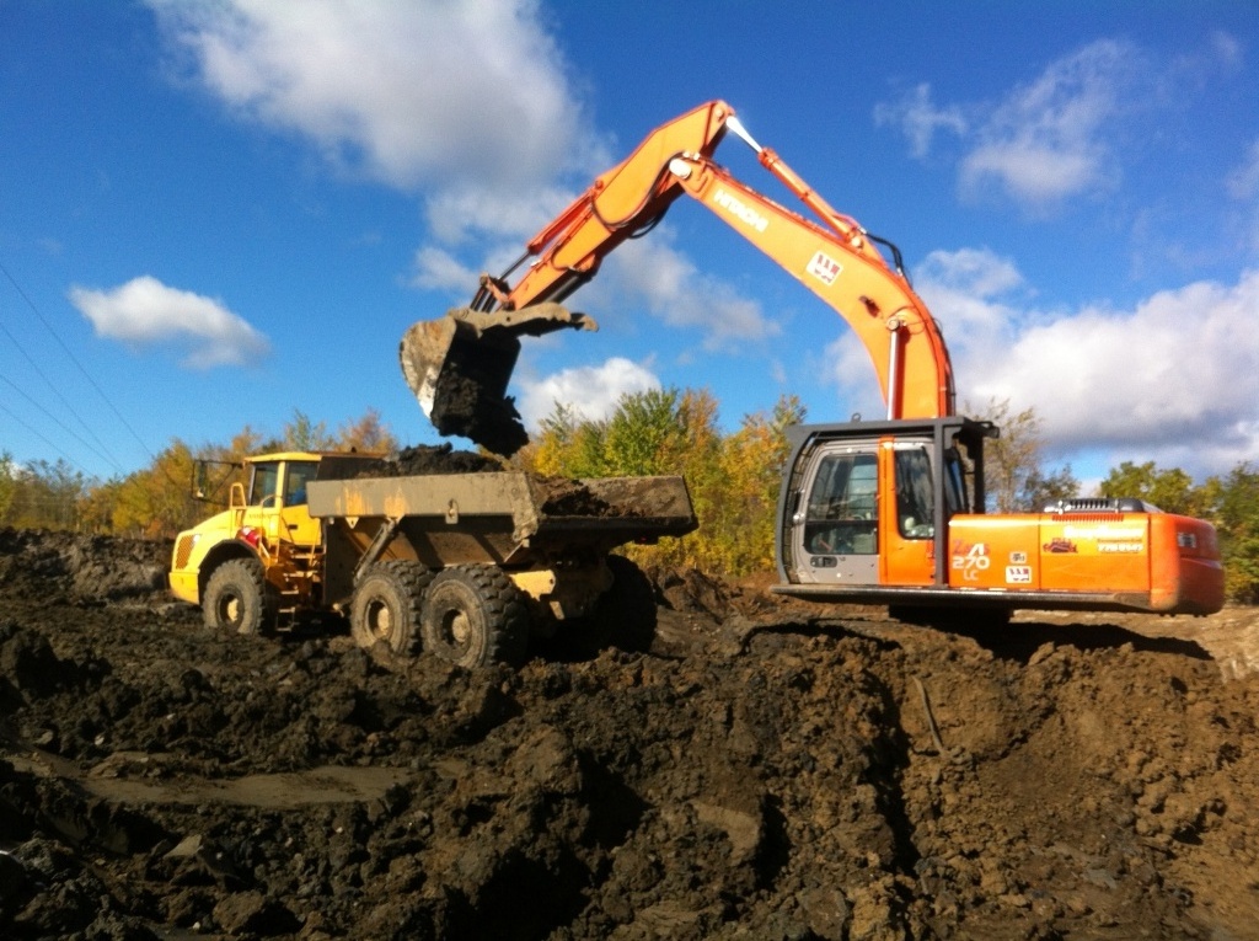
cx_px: 630
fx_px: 1271
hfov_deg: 52.7
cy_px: 470
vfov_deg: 40.6
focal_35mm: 35
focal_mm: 3.85
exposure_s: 1/1117
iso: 80
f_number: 2.8
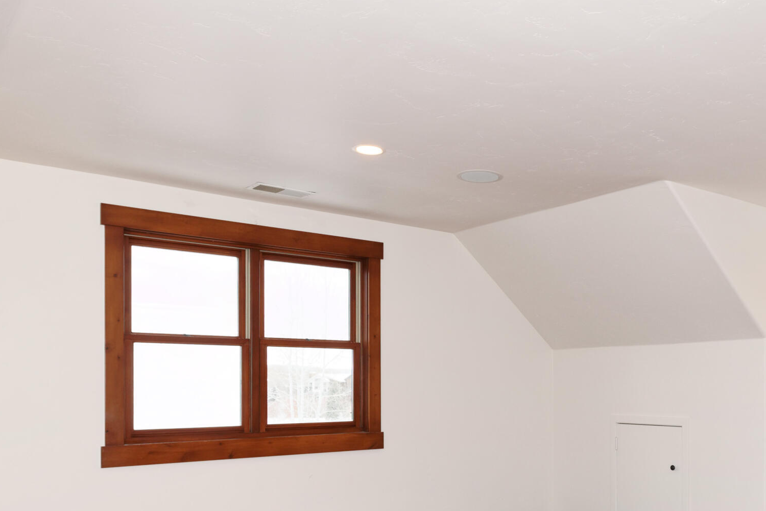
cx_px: 556
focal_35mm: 34
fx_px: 724
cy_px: 396
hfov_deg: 53.7
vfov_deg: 37.7
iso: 500
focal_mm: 17
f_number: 8
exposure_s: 1/20
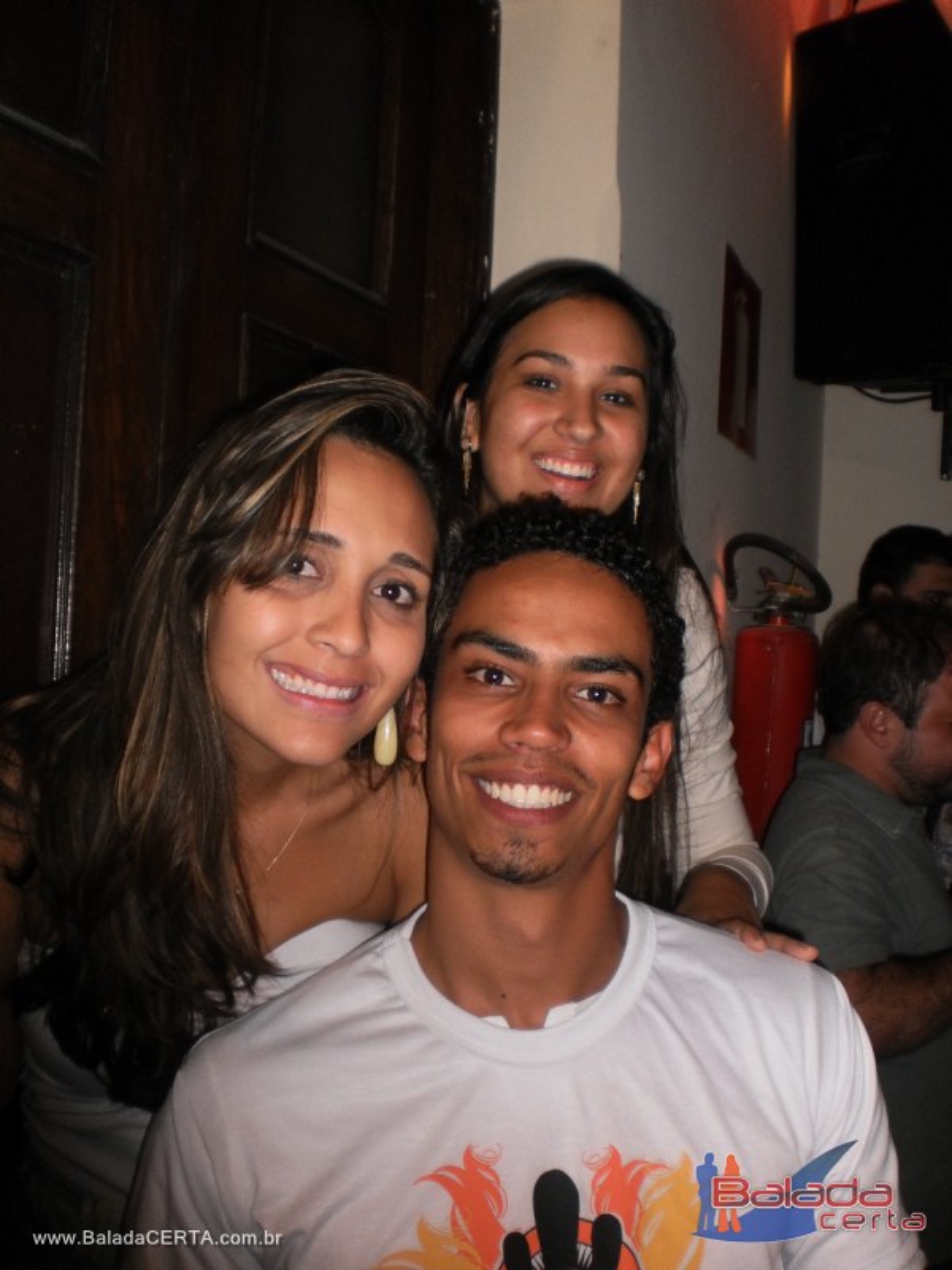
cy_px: 635
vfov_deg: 51.4
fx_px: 1320
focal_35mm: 36
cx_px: 476
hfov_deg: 39.7
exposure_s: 1/30
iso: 125
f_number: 3.1
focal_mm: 6.3
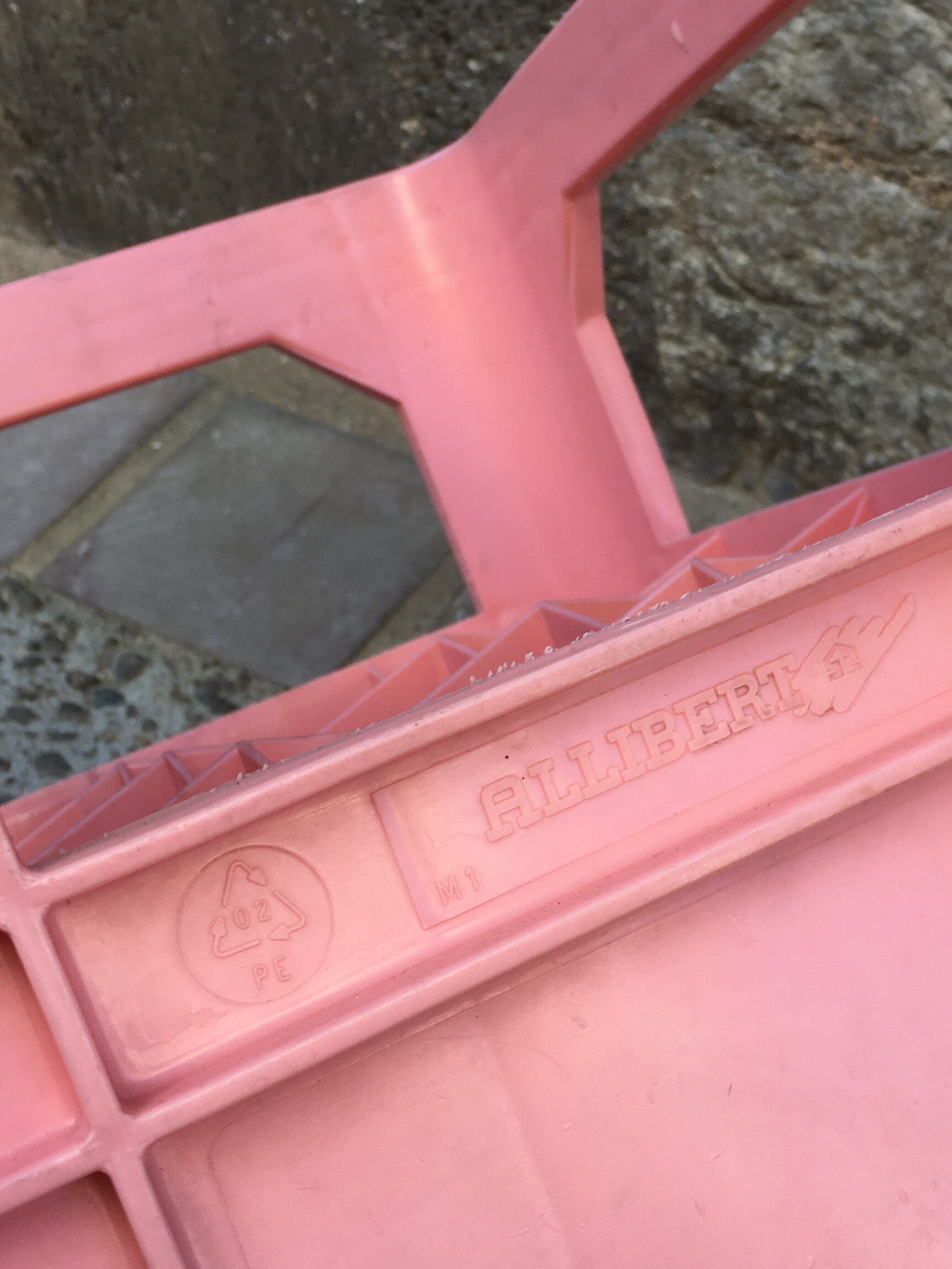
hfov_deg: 28.3
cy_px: 634
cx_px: 659
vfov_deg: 37.5
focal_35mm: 51
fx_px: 1870
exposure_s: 1/100
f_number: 2.2
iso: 25
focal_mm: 4.15
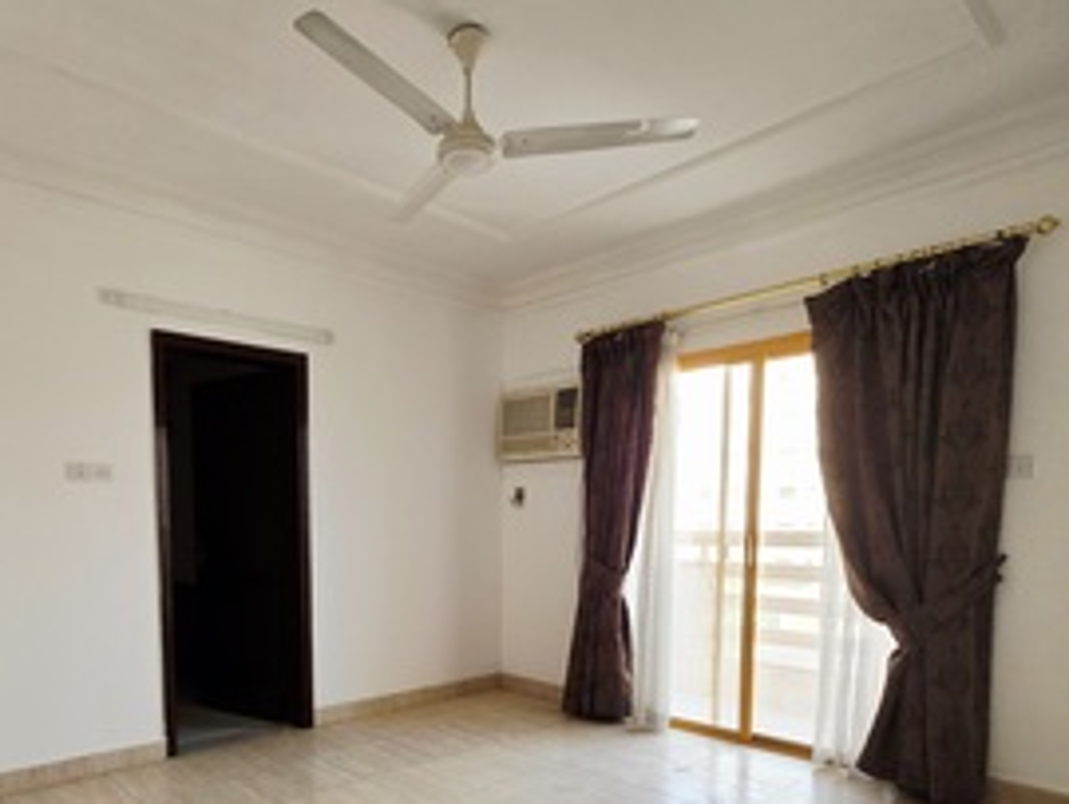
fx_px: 680
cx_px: 414
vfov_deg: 58.7
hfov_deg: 75.3
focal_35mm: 22
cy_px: 580
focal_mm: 2.2
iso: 250
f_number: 1.9
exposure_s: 1/370
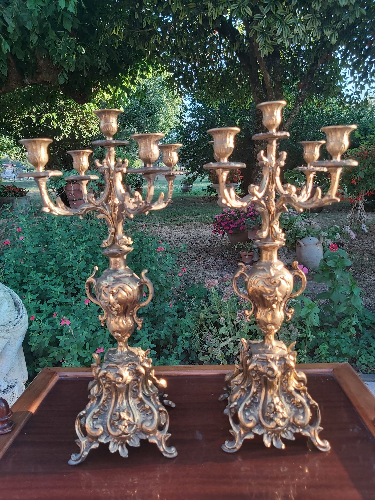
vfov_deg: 67.3
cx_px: 188
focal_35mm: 26
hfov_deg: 53.1
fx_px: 376
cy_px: 250
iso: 64
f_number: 1.7
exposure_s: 1/139
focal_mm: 3.92
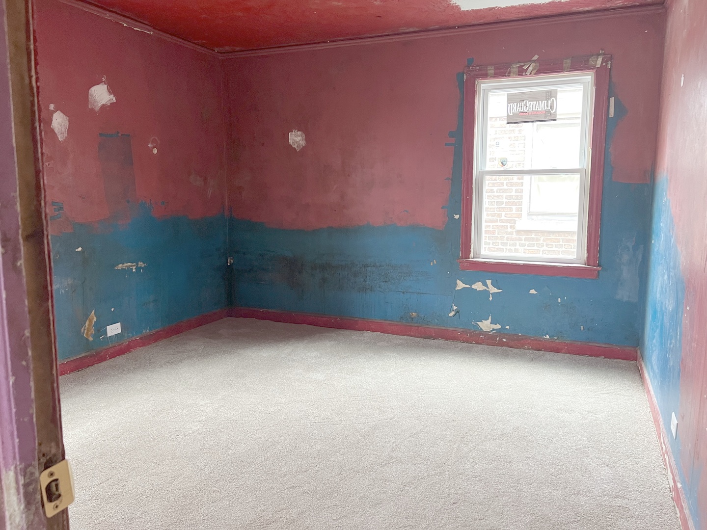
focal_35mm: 26
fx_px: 531
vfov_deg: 53.1
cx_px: 354
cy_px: 265
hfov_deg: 67.3
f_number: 1.5
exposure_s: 1/60
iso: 320
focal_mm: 5.7
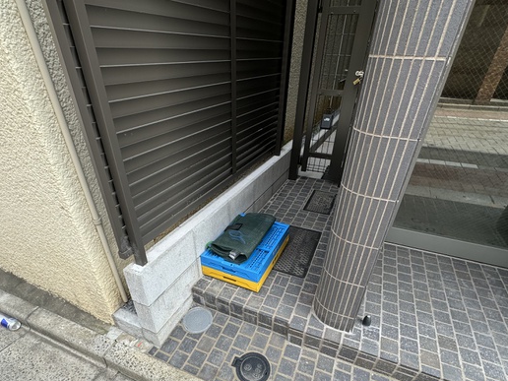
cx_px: 246
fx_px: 279
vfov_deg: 67.4
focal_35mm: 19
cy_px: 243
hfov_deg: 84.6
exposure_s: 1/174
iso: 40
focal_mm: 2.22
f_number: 2.2
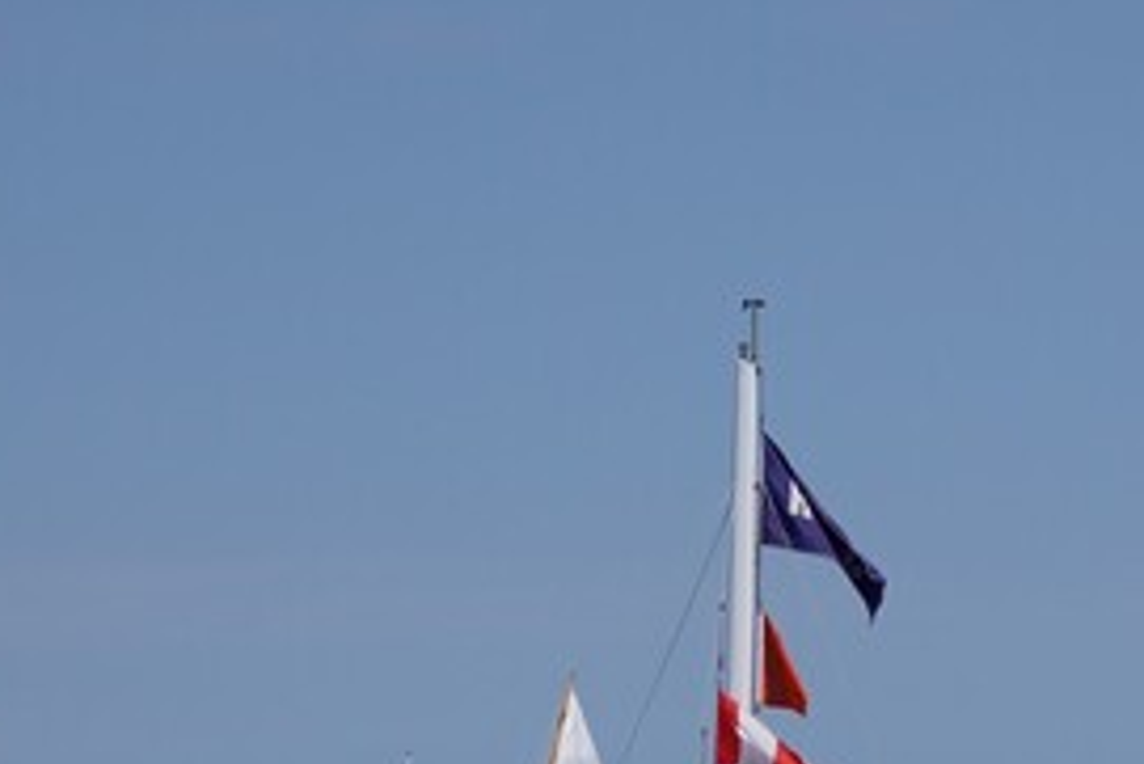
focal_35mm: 664
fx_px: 21111
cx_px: 1022
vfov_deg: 2.1
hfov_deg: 3.1
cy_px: 964
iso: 125
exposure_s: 1/2000
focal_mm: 150
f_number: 5
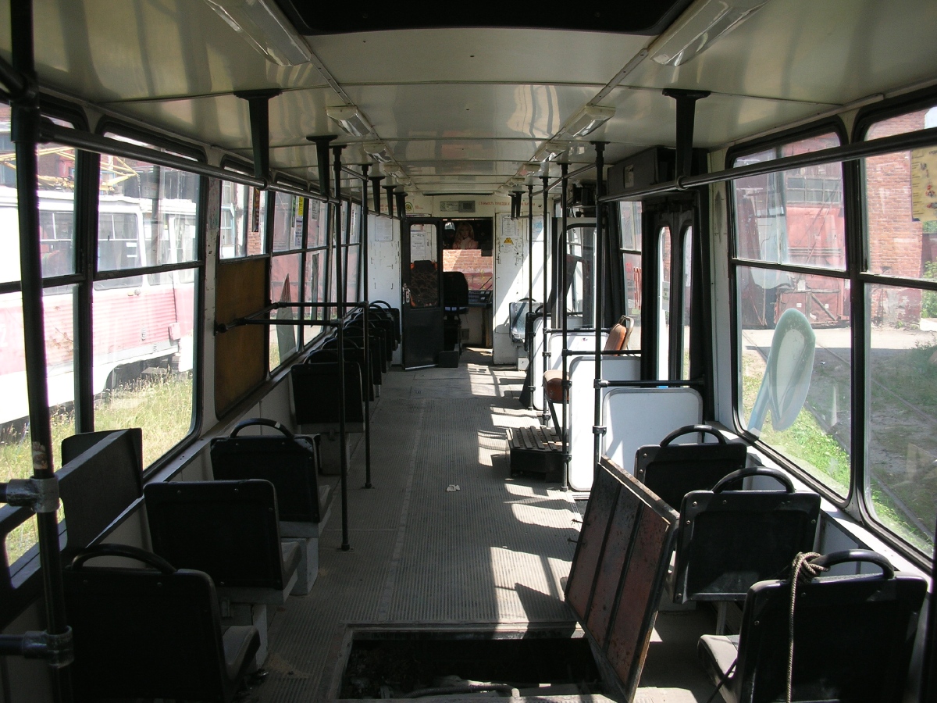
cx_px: 468
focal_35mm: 35
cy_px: 352
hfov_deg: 52.6
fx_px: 947
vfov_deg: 40.7
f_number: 3
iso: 50
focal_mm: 5.8
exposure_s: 1/178
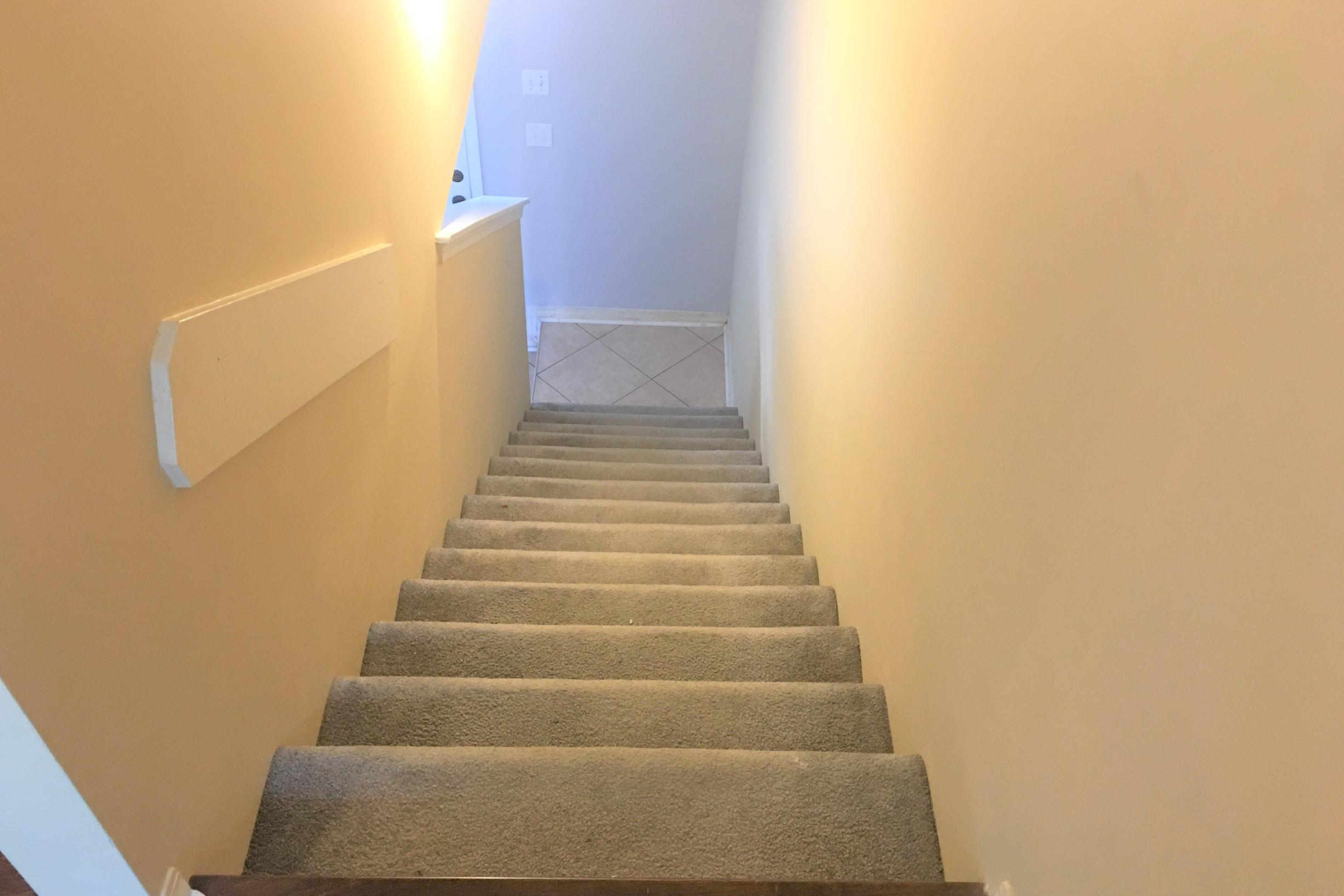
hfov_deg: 60.3
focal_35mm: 31
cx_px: 675
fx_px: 1157
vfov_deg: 42.3
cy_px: 495
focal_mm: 4.15
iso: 100
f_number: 2.2
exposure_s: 1/10
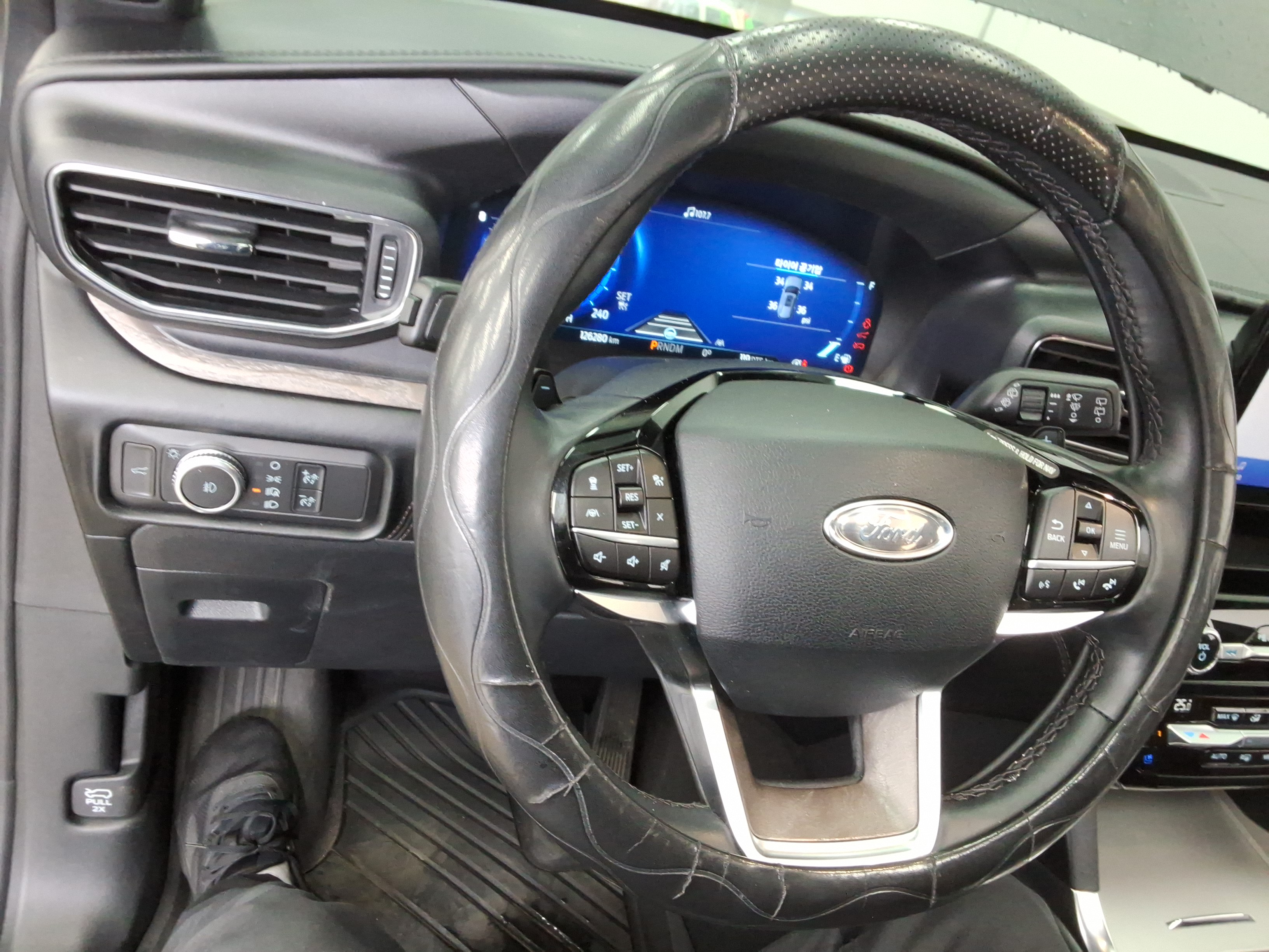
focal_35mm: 28
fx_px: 1026
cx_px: 634
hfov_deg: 63.4
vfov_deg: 49.7
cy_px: 476
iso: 163
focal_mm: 2.91
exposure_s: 1/30
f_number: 1.9
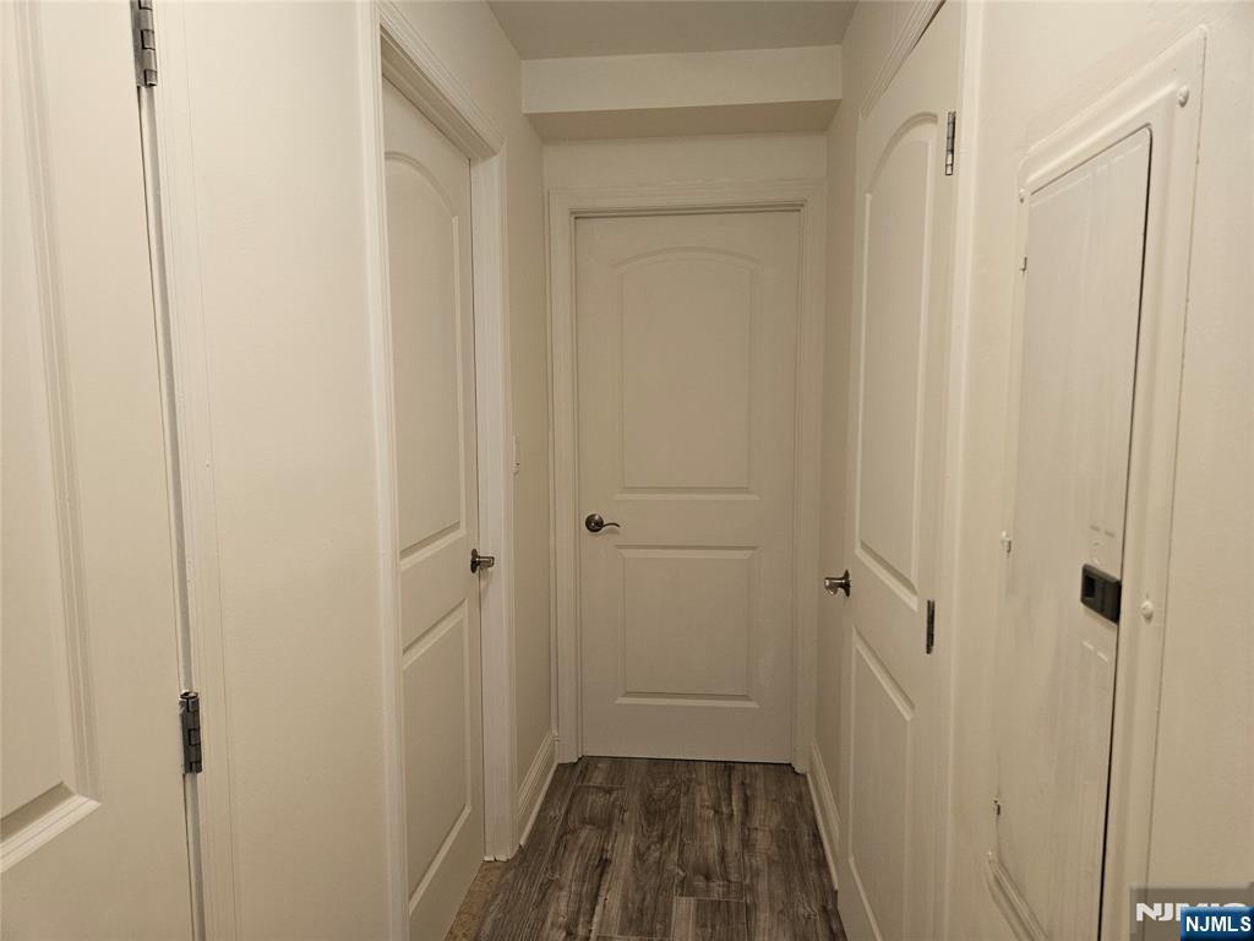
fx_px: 833
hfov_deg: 73.9
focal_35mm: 23
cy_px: 470
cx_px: 627
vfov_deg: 58.9
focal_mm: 5.4
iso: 200
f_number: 1.8
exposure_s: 1/120
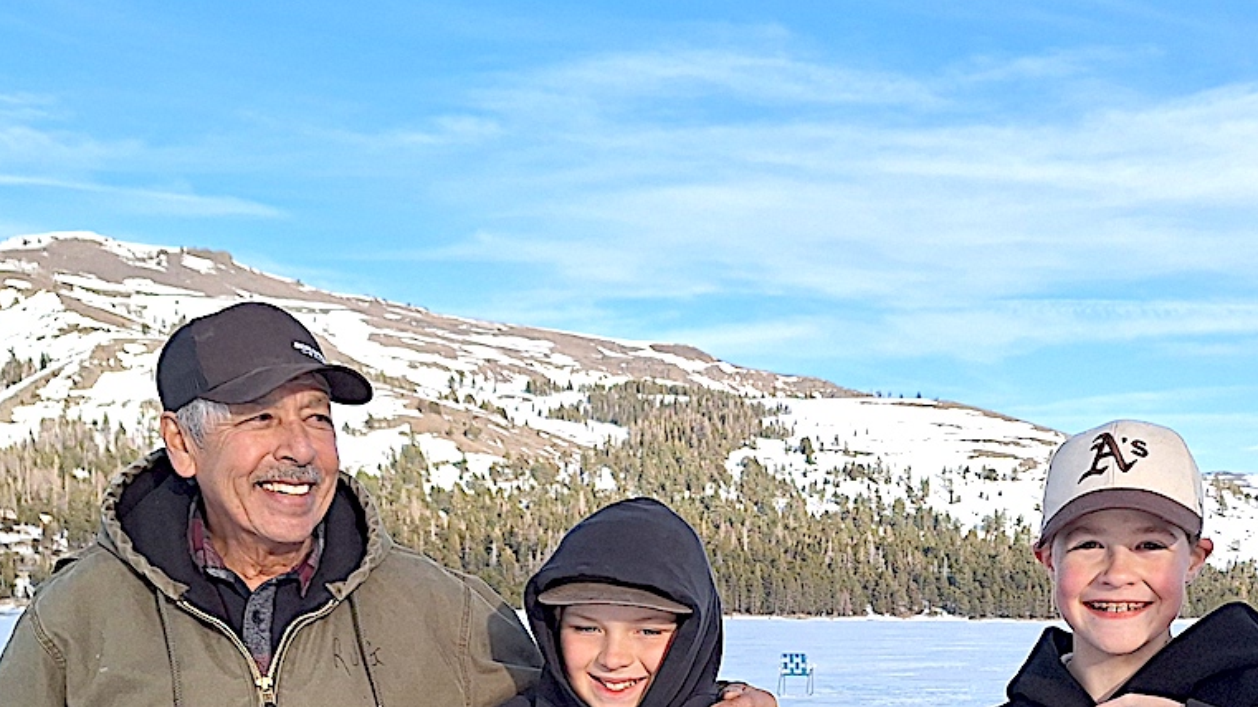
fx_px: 1868
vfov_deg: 20.6
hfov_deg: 36.9
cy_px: 733
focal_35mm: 56
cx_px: 812
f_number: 1.8
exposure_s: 1/1802
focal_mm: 5.54
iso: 40
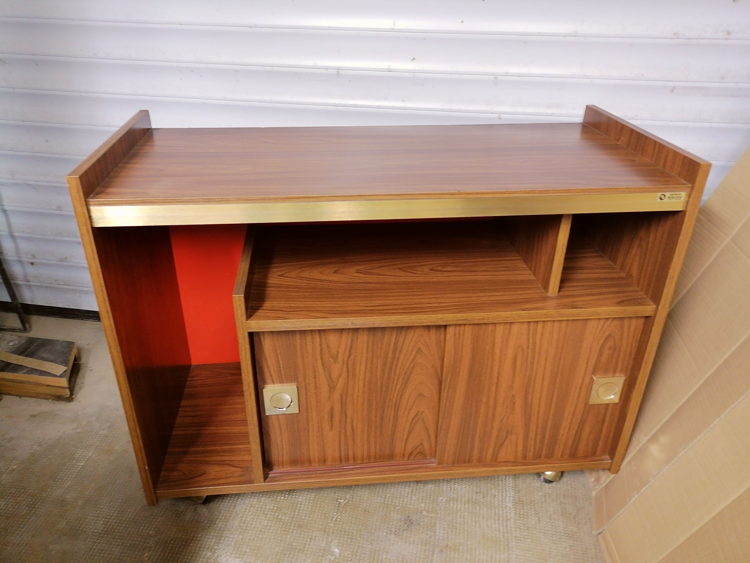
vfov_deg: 49.7
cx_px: 371
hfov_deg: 63.4
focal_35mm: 28
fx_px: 607
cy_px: 285
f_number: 1.8
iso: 500
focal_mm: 5.4
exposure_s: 1/25
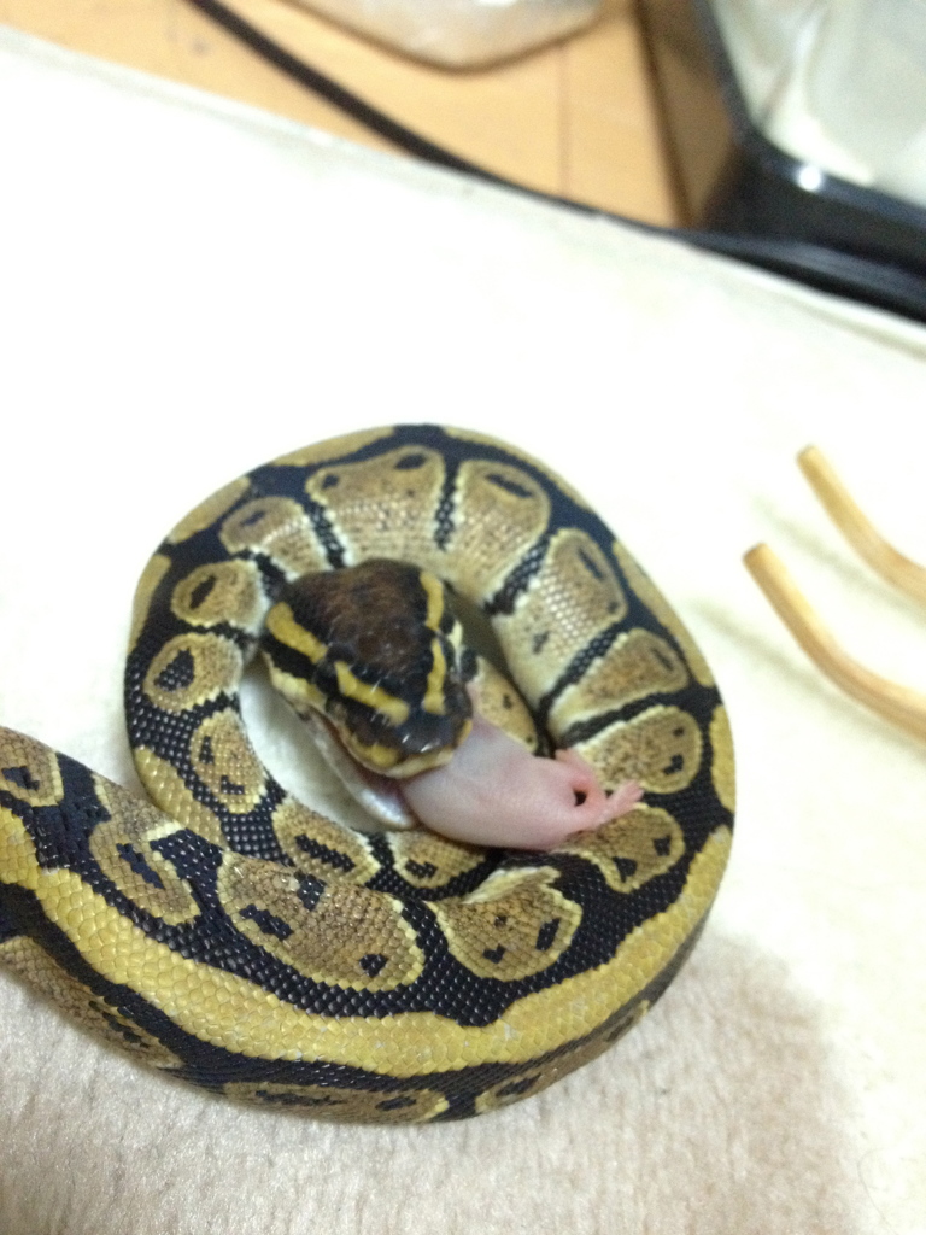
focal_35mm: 35
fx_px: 1248
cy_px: 618
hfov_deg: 40.7
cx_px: 463
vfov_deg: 52.6
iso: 400
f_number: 2.4
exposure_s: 1/20
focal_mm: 4.28
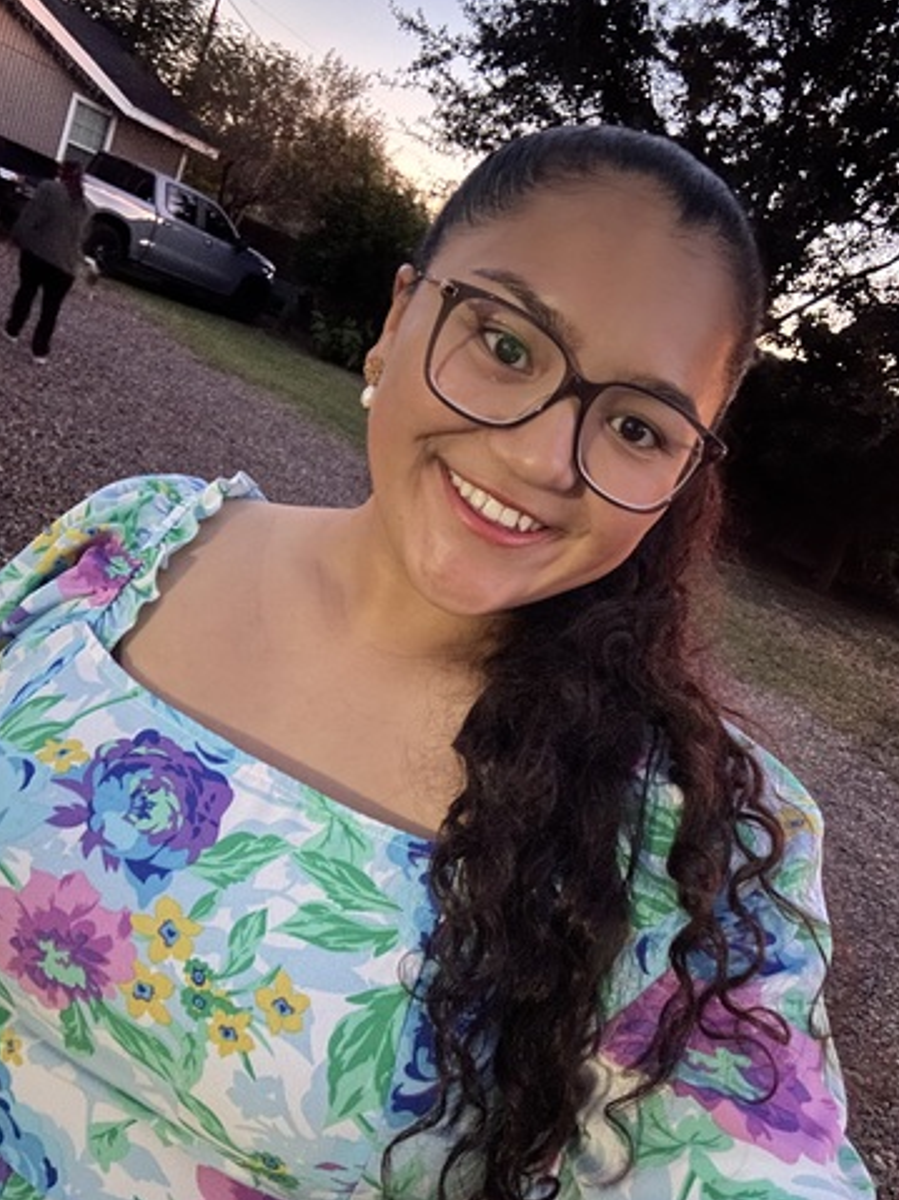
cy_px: 609
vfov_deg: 71.6
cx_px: 460
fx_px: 831
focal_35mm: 24
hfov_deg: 56.8
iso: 1250
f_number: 1.9
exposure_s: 1/15
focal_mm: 2.69
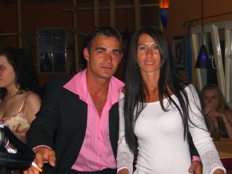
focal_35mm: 57
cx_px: 116
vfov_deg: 25.7
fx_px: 382
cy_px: 87
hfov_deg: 33.8
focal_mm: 11.8
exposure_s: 1/60
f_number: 3.6
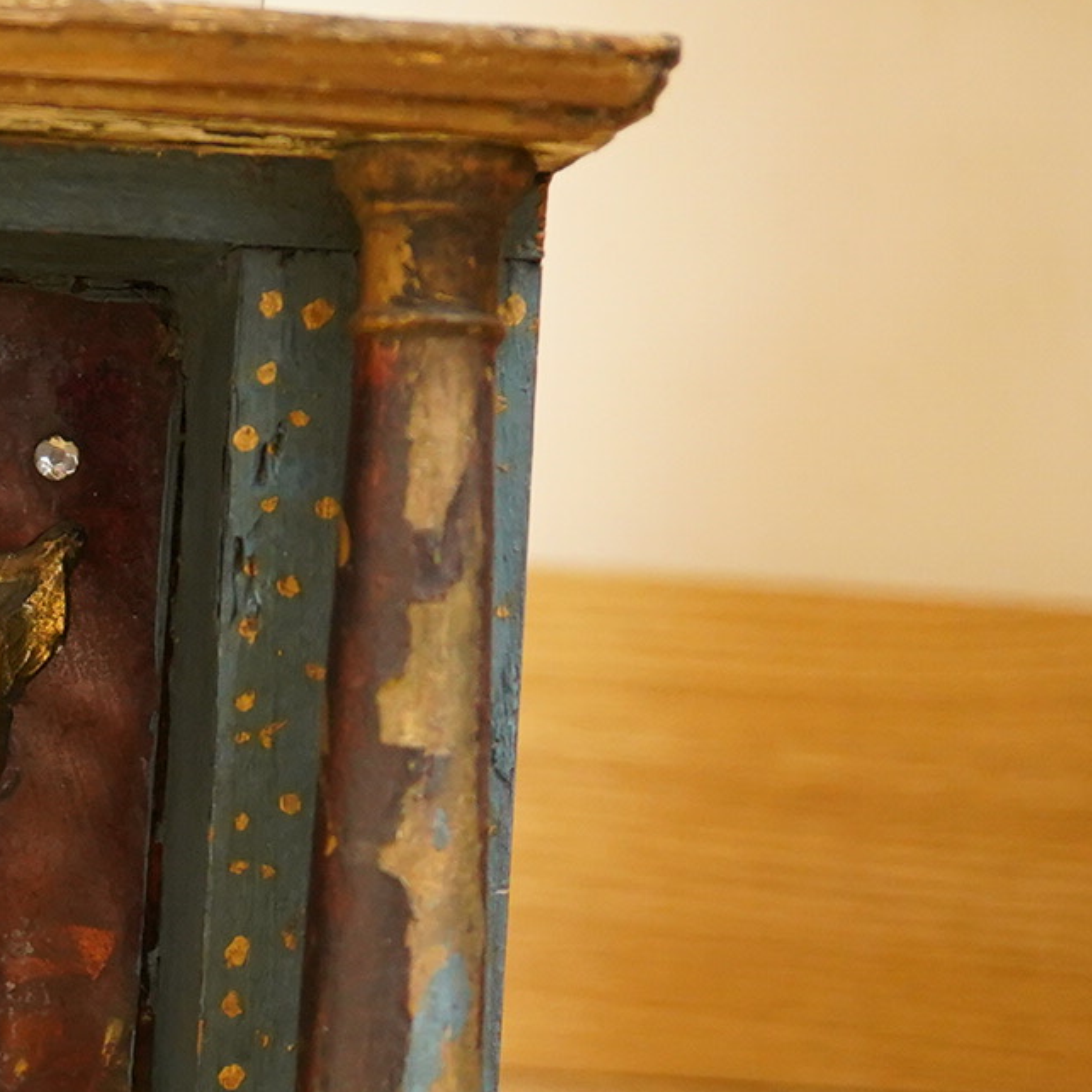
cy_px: 917
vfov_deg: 14.8
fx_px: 4176
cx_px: -197
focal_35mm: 117
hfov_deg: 14.5
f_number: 3.5
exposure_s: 1/100
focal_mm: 30
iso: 2500
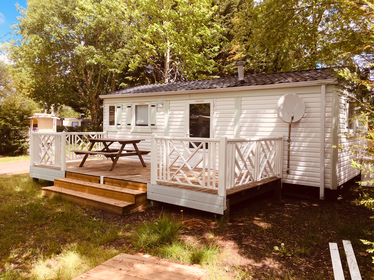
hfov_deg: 61.7
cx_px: 187
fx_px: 313
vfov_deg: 48.2
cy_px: 140
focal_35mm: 29
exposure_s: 1/620
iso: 25
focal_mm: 4.15
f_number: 2.2
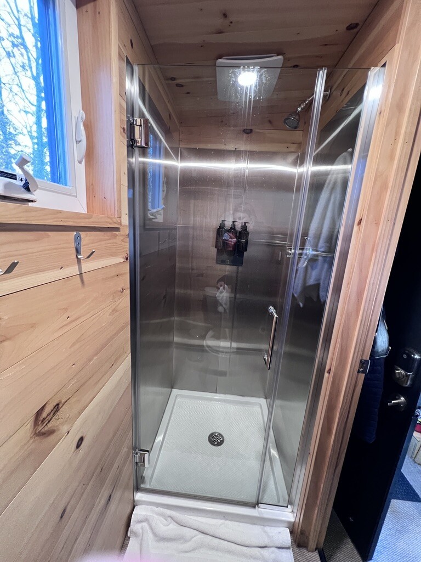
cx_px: 210
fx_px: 211
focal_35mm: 13
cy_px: 281
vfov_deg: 106.2
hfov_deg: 89.9
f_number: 1.8
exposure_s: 1/60
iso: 640
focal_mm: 1.57
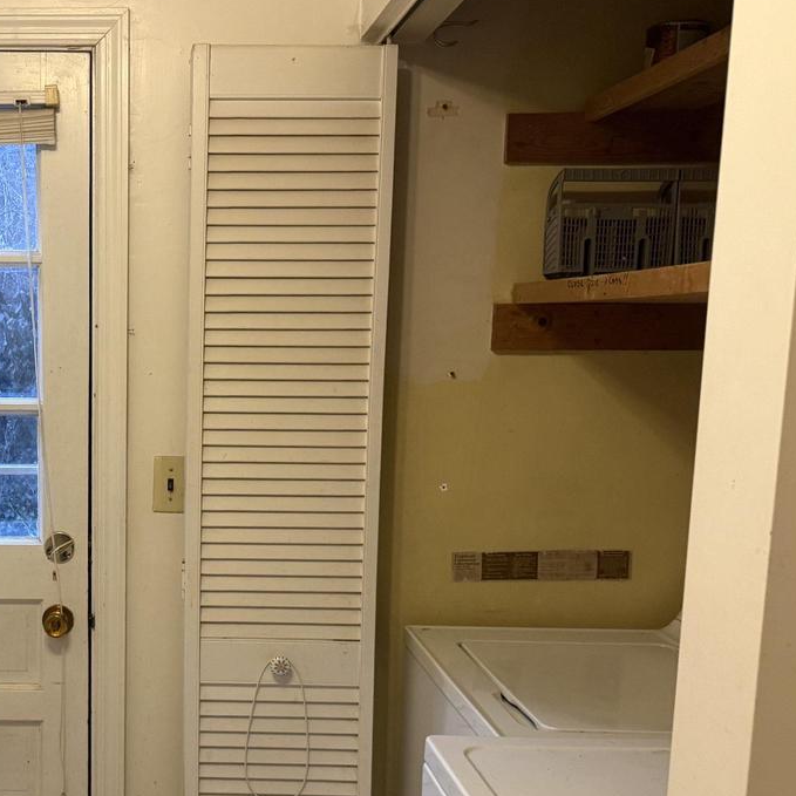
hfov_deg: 35.6
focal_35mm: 45
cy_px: 522
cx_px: 97
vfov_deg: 37.2
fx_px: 1171
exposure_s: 1/60
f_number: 1.78
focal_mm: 6.76
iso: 250
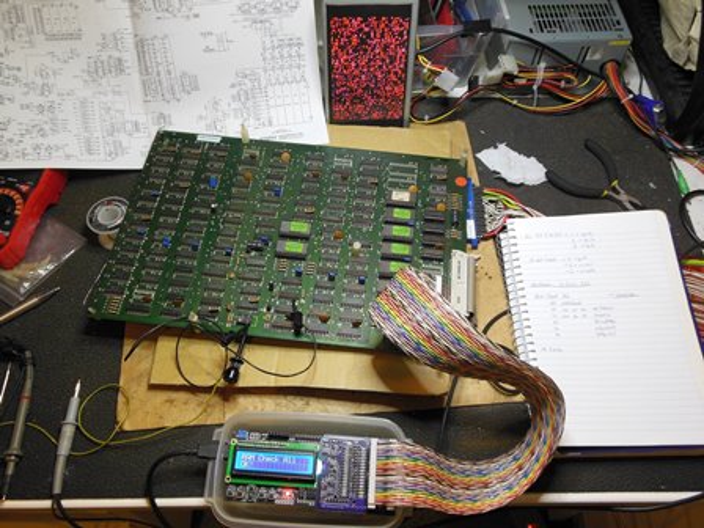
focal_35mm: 29
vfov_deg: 48.2
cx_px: 352
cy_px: 264
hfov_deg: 61.7
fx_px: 590
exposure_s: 1/30
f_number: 3.3
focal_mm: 5.2
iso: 250
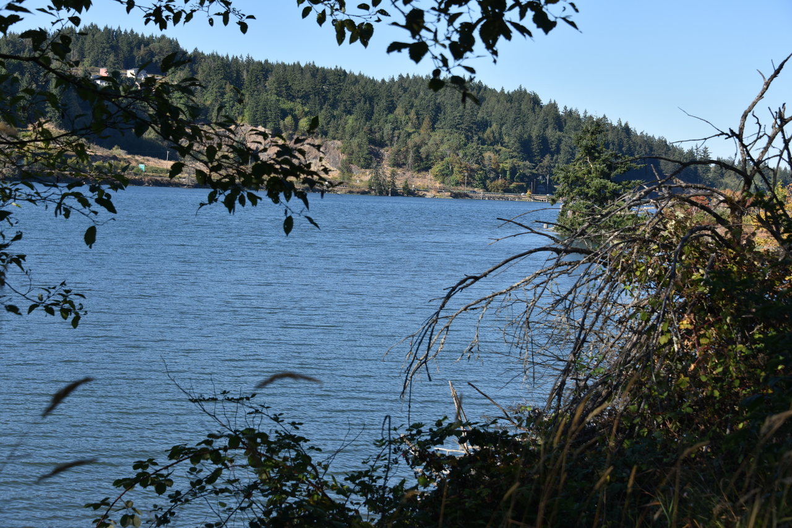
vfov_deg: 20.0
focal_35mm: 68
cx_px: 396
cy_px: 264
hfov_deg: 29.6
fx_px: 1496
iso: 100
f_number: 8
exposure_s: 1/250
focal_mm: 68
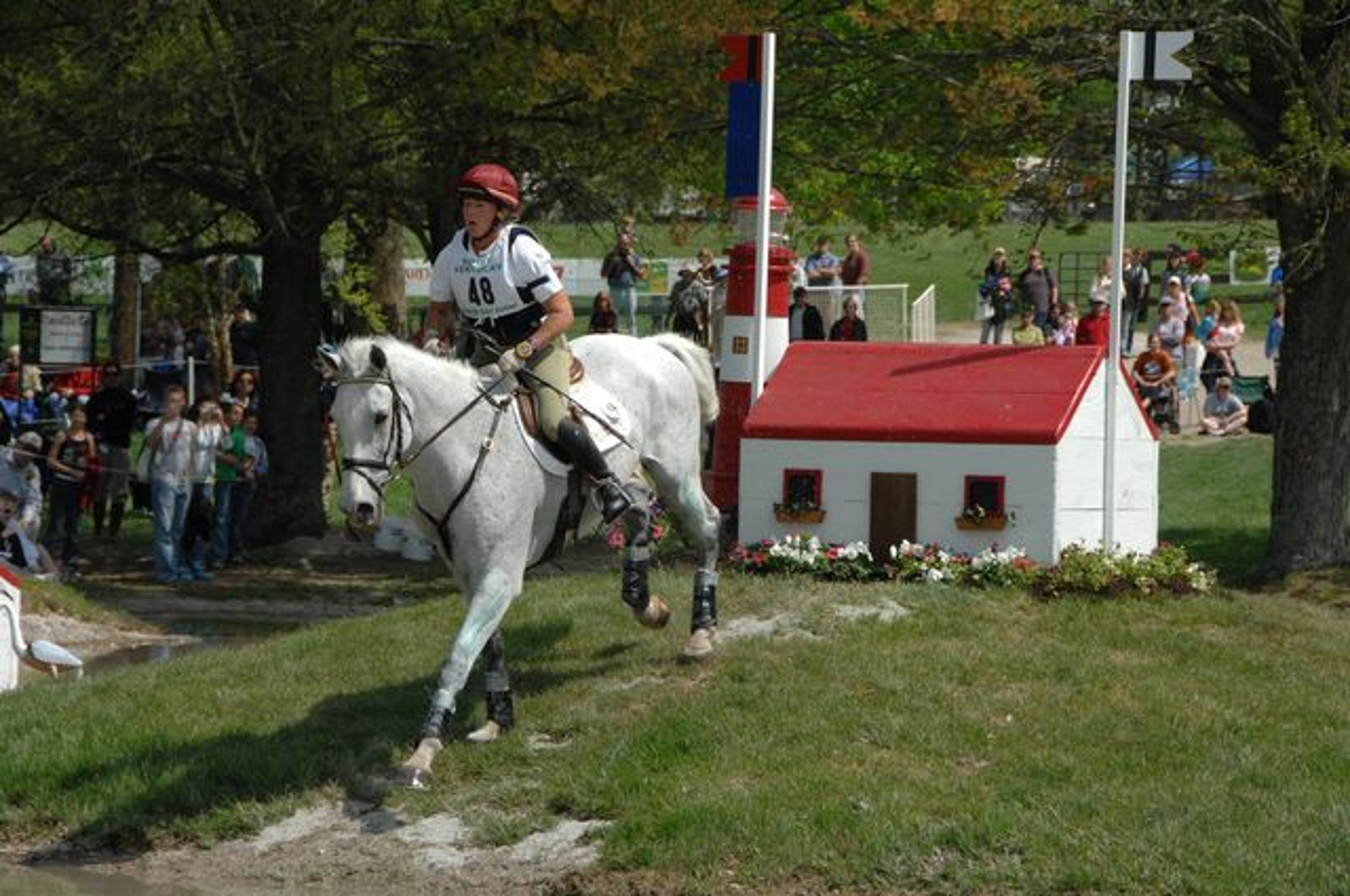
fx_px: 5899
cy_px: 448
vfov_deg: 8.7
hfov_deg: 13.1
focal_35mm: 158
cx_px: 675
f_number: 9
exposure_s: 1/1000
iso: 500
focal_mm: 105
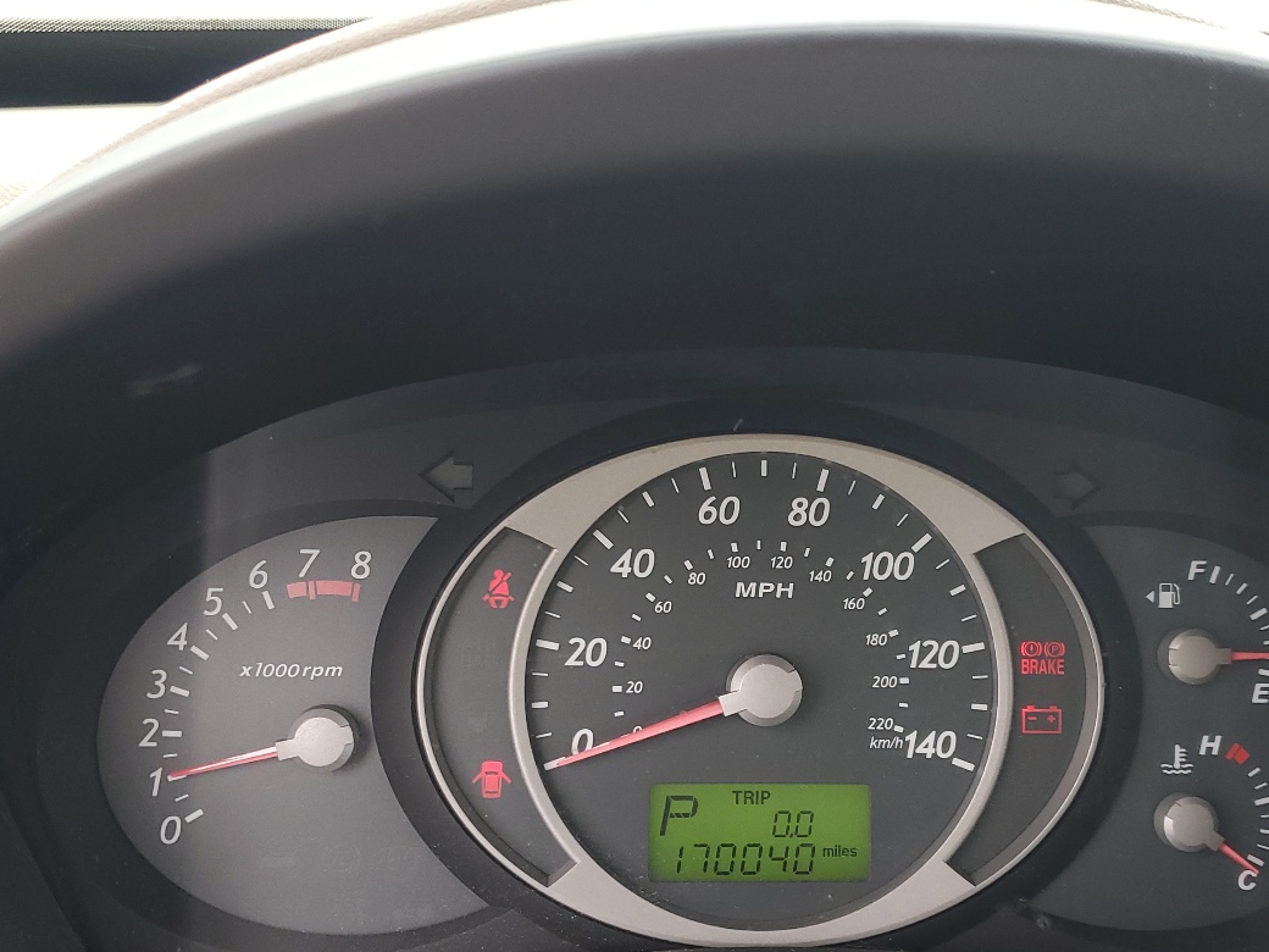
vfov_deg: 35.6
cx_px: 710
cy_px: 641
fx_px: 1466
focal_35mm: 40
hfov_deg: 46.7
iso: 57
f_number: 1.5
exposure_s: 1/120
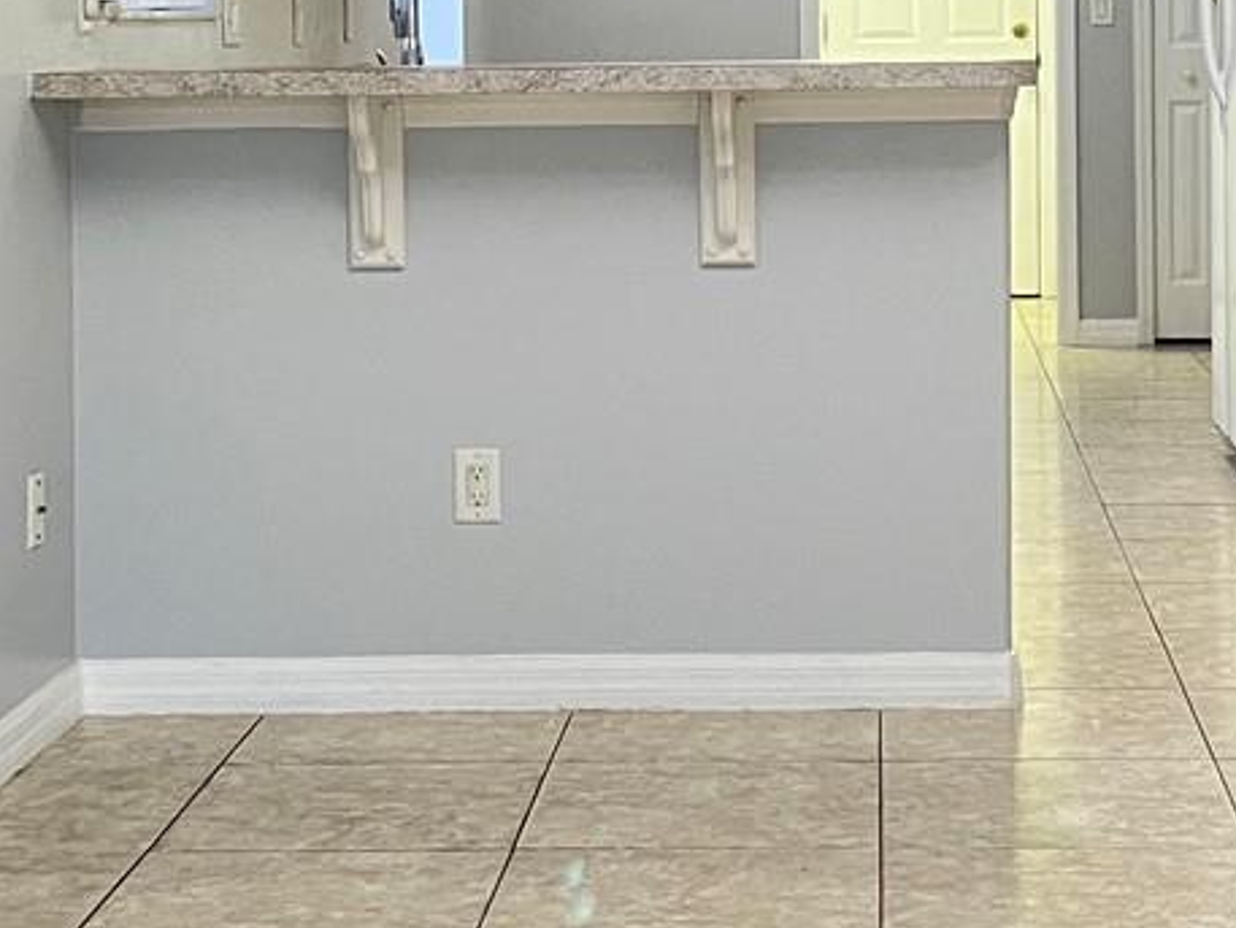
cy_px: 114
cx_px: 776
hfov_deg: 21.5
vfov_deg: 16.1
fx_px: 3250
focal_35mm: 91
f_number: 1.6
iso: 400
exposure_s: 1/60
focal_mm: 4.2
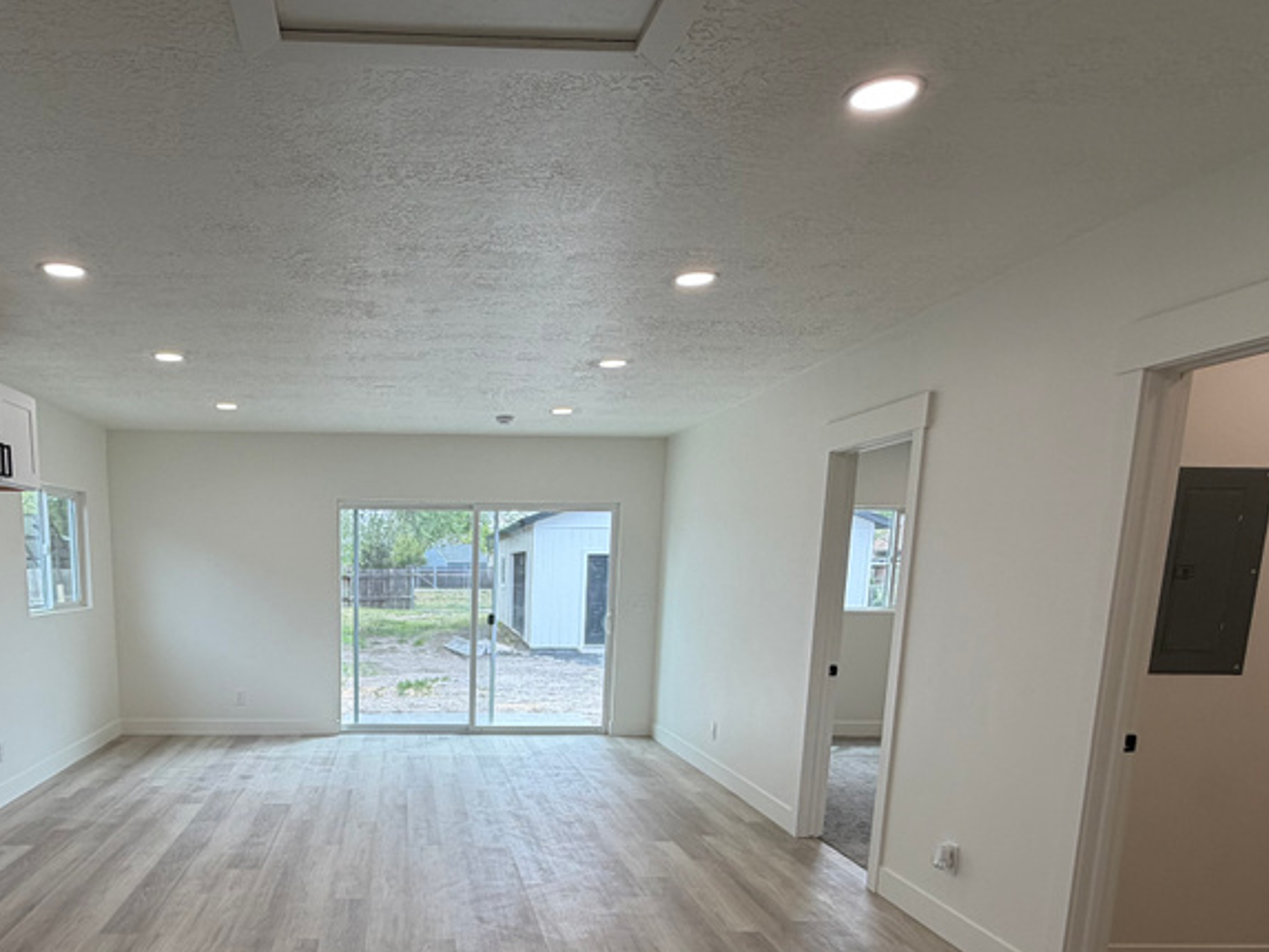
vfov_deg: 52.2
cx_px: 414
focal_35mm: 25
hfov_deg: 67.3
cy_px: 728
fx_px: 917
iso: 50
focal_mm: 2.22
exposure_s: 1/120
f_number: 2.2
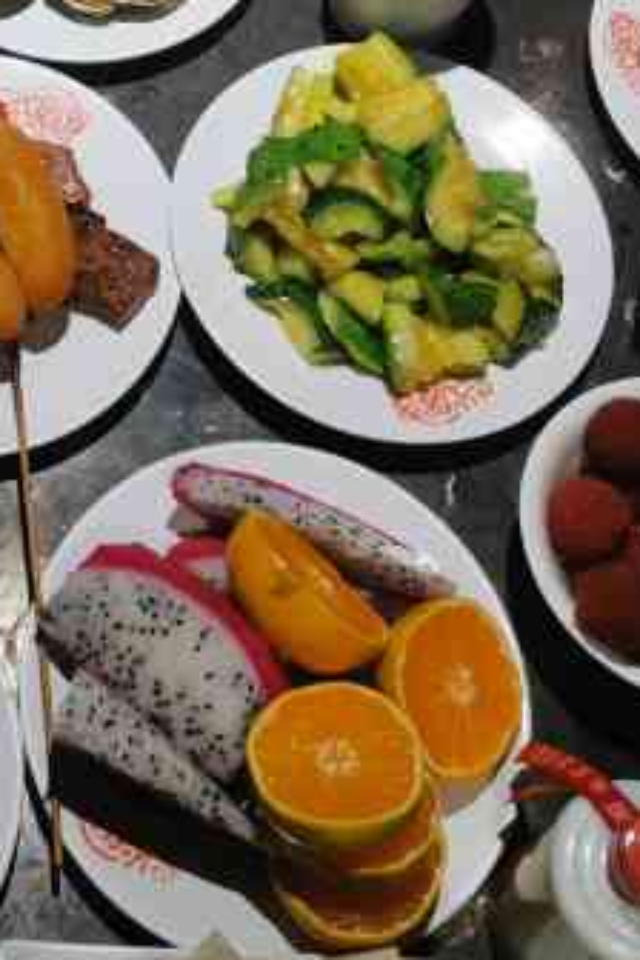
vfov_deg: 25.6
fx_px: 2000
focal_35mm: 75
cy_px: -16
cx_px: 57
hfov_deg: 17.9
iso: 50
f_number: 1.8
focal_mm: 4.75
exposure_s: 1/100
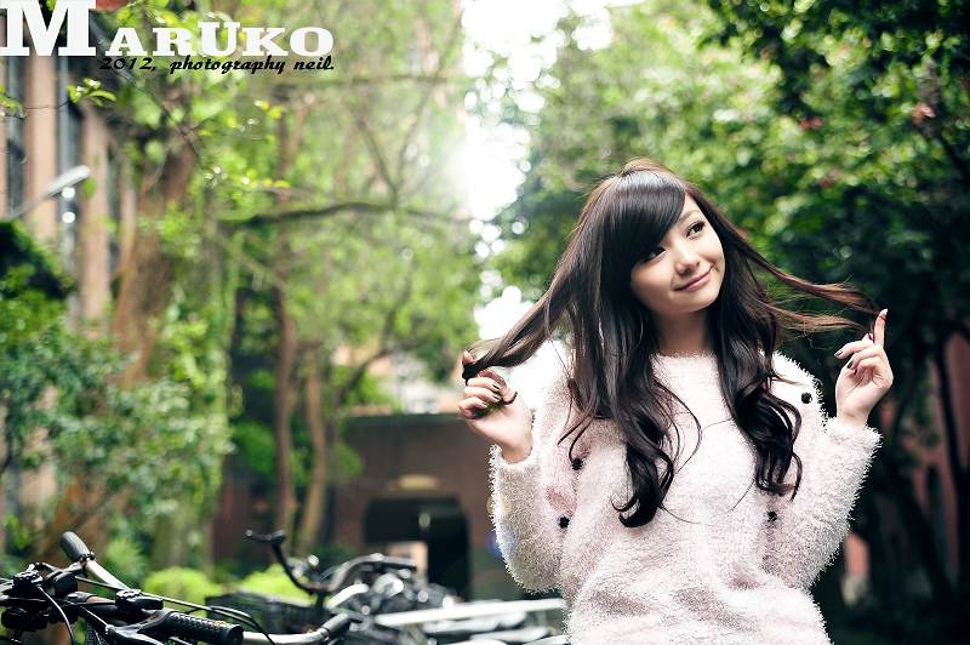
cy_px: 322
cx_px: 485
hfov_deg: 28.9
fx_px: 1885
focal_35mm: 70
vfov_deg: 19.4
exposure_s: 1/60
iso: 800
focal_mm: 70
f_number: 3.5
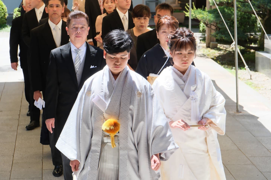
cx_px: 136
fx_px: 790
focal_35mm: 105
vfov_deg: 13.0
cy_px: 90
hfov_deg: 19.5
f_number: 7.1
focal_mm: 70
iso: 800
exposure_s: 1/320
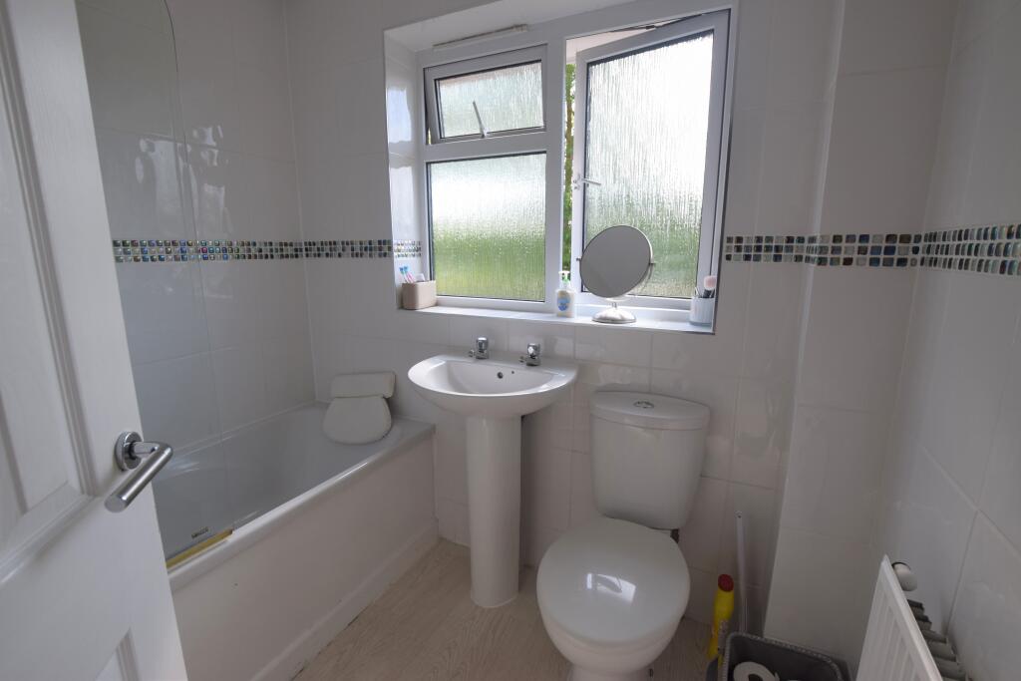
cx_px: 510
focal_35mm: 16
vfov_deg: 72.1
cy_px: 340
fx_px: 468
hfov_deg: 95.0
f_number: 7.1
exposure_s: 1/200
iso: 400
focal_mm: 11
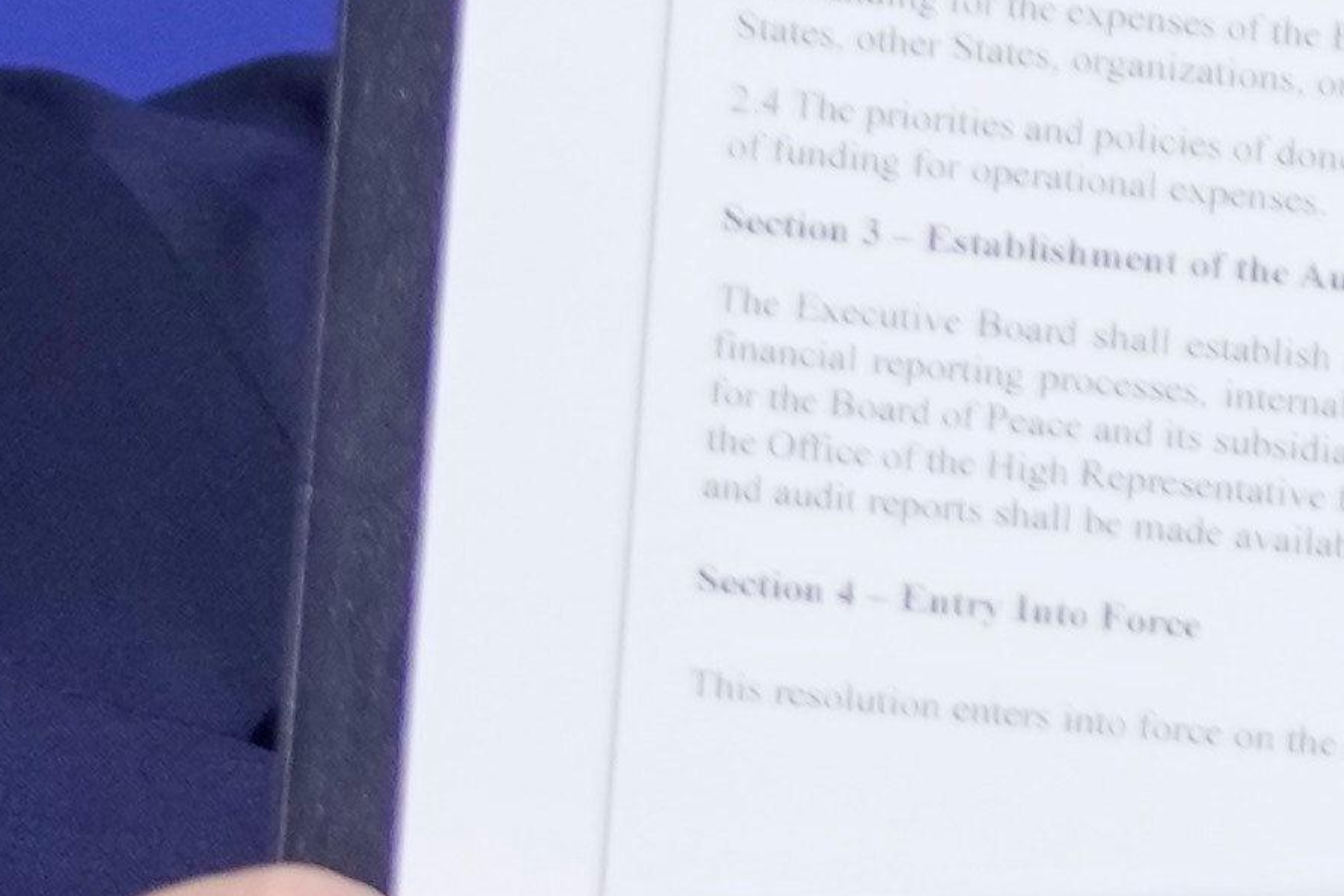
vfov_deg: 1.7
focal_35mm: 819
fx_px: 30574
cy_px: -308
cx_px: 1175
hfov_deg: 2.5
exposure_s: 1/500
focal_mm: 87
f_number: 2.8
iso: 1000
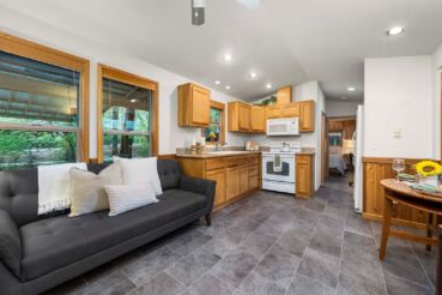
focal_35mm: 13
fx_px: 160
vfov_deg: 85.3
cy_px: 156
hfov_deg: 108.3
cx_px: 224
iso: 400
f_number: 7.1
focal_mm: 12
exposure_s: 1/60
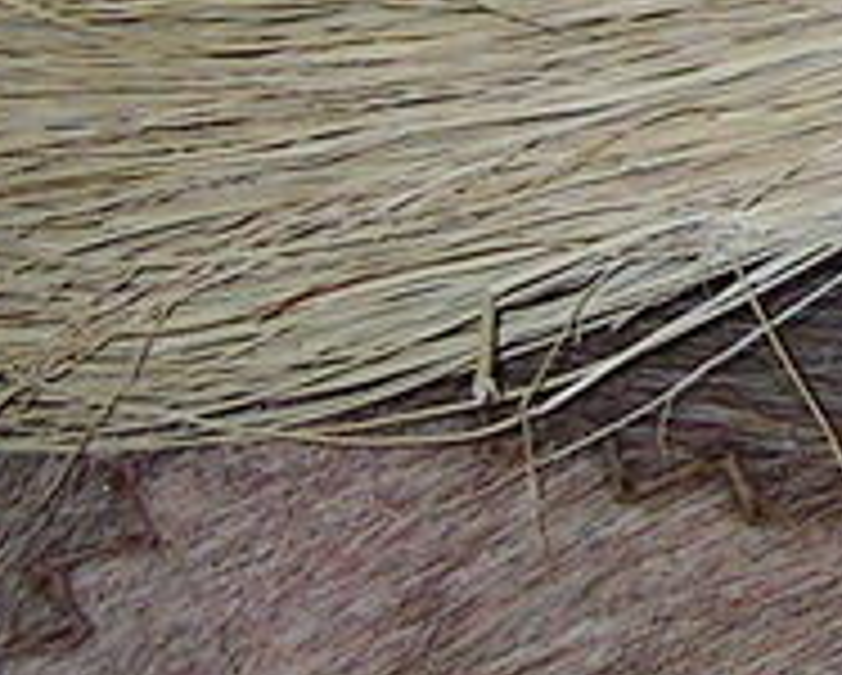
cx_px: 2026
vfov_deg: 7.8
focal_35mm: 192
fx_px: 4790
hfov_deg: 9.0
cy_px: -580
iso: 100
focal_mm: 5.6
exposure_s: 1/30
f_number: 2.8
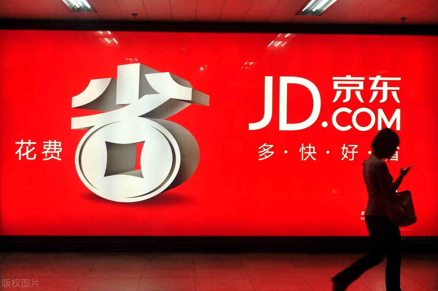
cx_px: 219
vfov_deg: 22.6
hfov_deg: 33.4
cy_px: 146
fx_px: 729
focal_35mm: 60
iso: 800
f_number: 8
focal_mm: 40
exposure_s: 1/60
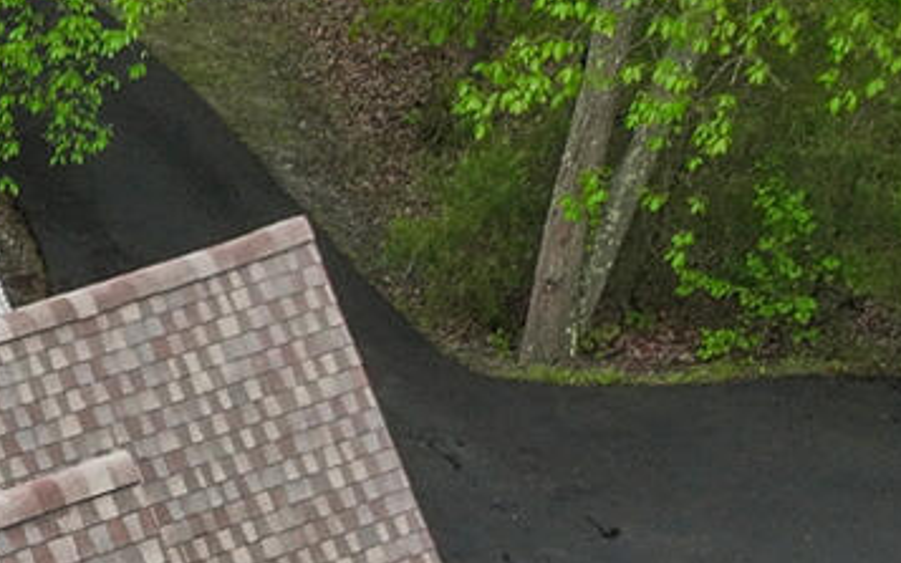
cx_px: -1242
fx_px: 4370
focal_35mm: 178
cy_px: 2185
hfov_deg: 10.3
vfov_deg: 6.2
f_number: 2.8
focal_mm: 12.29
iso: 100
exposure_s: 1/80
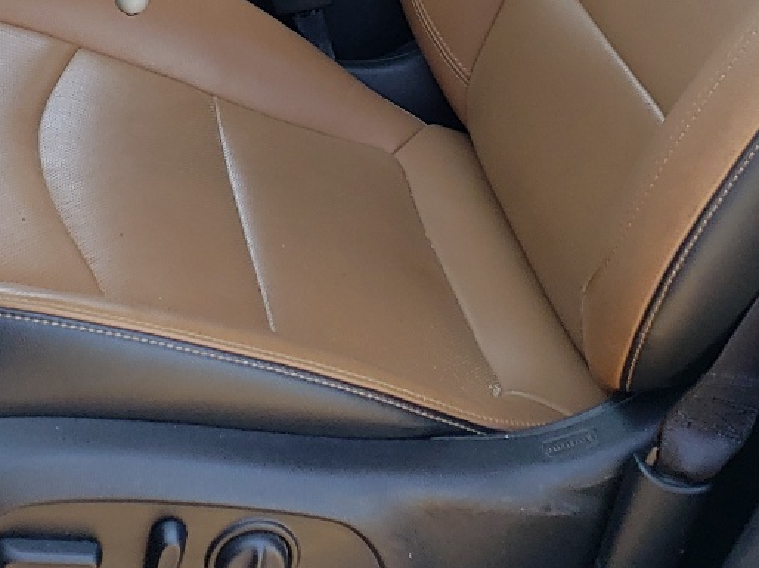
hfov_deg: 24.1
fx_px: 1775
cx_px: 323
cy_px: -62
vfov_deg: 17.6
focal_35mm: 81
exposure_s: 1/435
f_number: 1.5
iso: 50
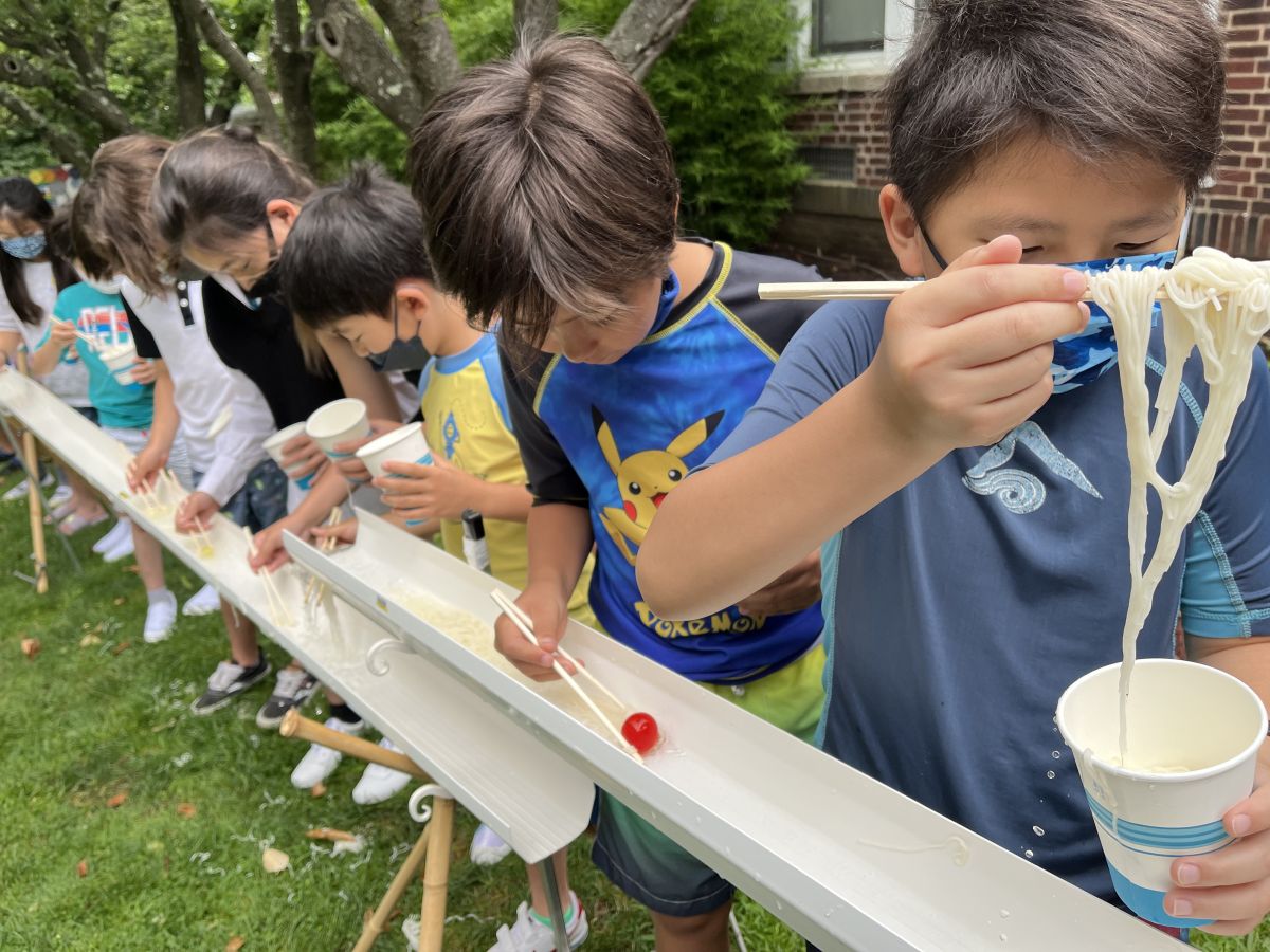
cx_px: 635
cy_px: 476
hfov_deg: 67.3
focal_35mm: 26
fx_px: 954
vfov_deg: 53.1
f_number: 1.6
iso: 50
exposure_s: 1/589
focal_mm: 5.1
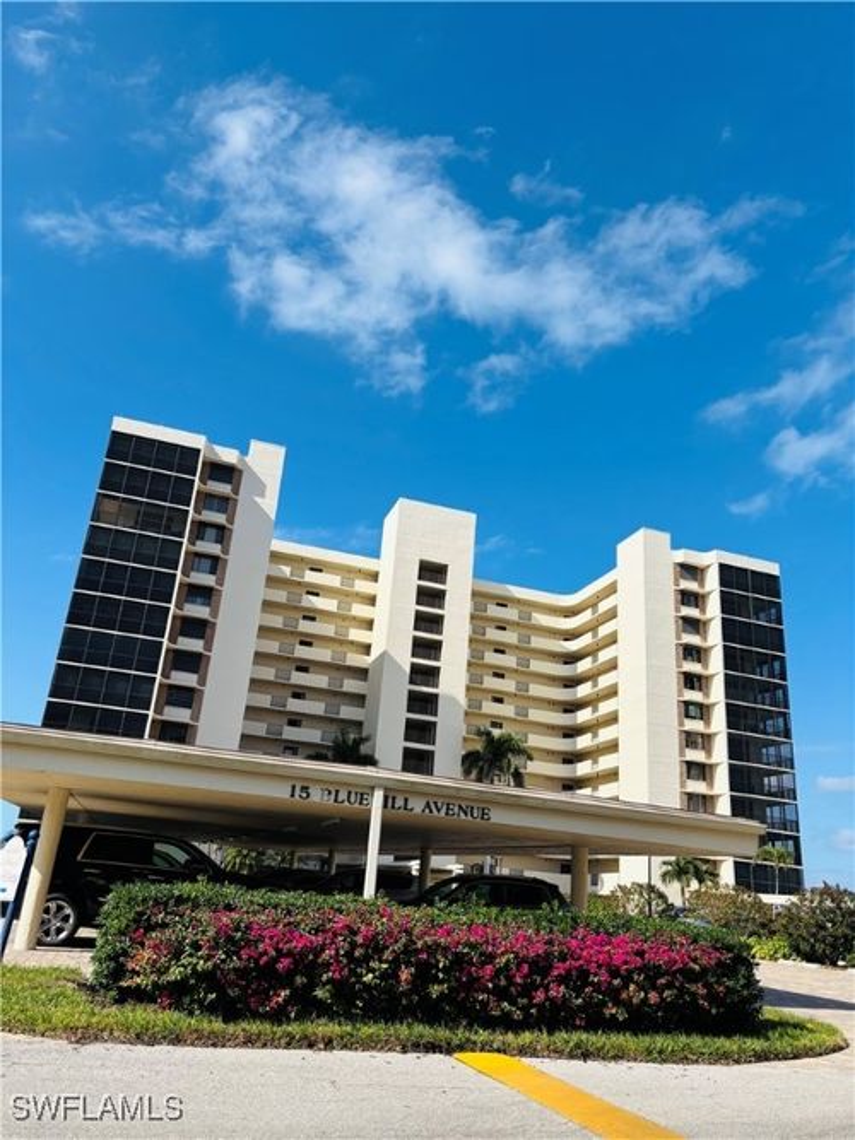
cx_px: 428
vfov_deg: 67.3
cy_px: 570
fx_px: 857
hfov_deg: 53.0
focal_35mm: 26
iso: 50
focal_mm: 5.96
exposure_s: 1/3413
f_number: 1.6
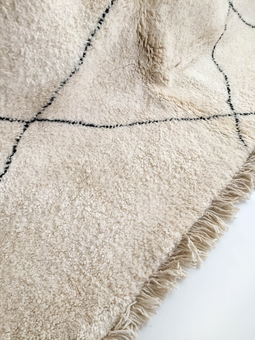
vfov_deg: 61.7
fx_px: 285
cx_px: 128
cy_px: 170
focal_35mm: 29
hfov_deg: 48.2
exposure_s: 1/33
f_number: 2.2
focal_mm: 4.15
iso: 100
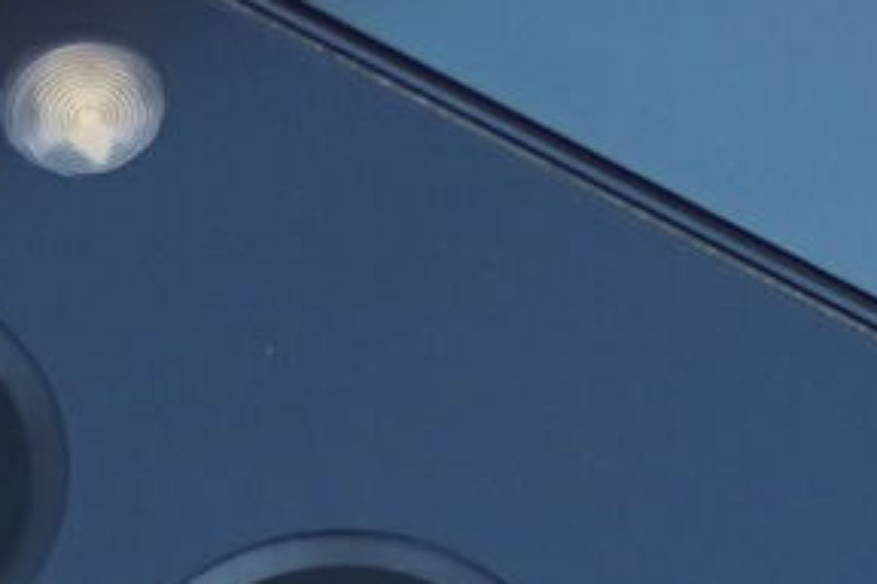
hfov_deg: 5.4
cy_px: 234
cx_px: 740
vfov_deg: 3.6
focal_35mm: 380
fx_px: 9256
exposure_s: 1/250
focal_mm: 57
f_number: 6.3
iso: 640
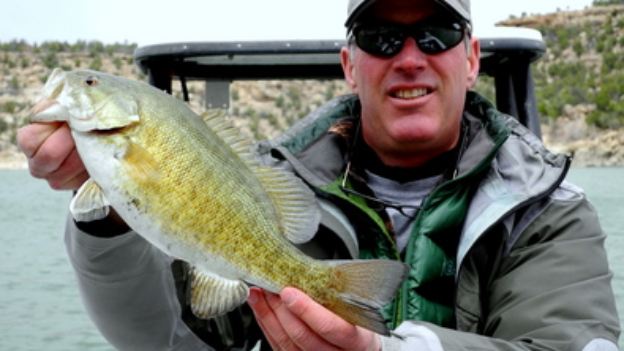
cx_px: 313
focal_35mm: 75
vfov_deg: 16.1
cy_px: 149
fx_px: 1241
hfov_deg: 28.2
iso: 100
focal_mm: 14.5
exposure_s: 1/320
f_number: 4
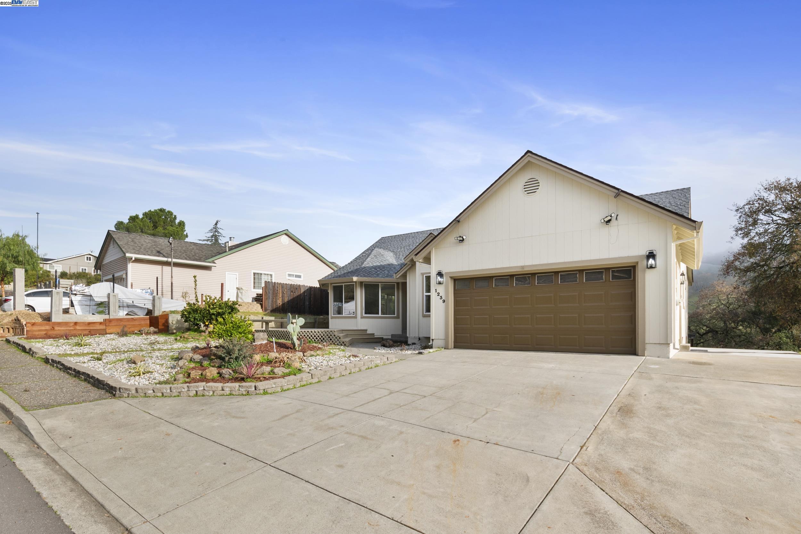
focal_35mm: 18
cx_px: 400
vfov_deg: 67.4
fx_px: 400
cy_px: 267
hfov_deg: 90.0
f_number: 8
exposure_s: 1/80
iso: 125
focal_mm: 12
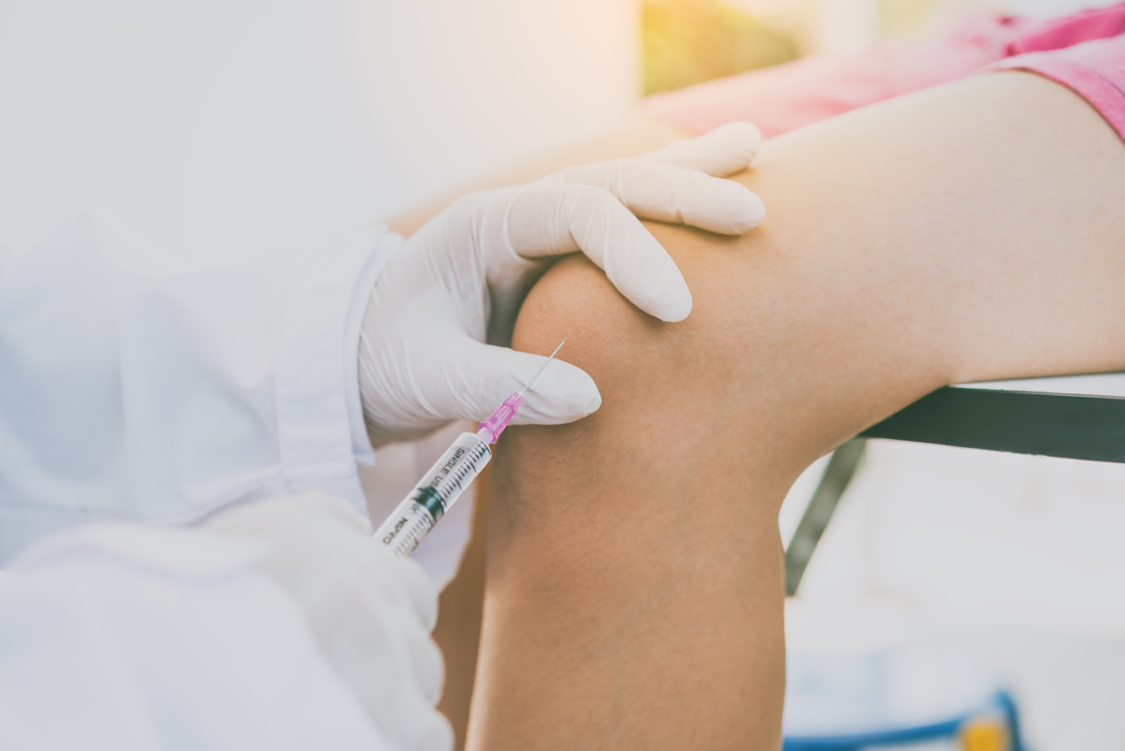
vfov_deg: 22.6
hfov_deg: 33.4
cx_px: 562
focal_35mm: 60
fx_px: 1876
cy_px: 376
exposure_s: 1/400
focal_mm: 60
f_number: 4
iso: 160
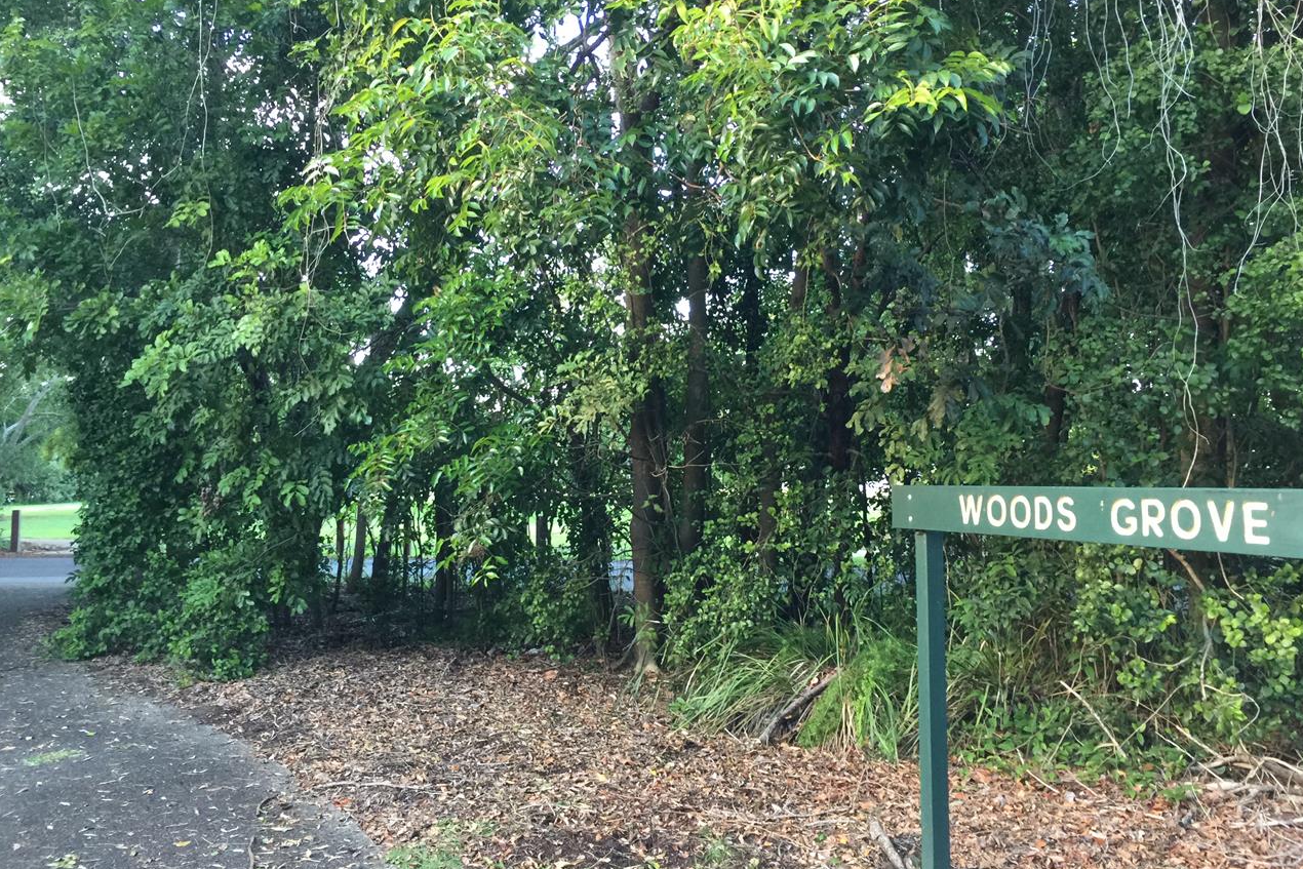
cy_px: 373
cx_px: 668
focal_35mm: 31
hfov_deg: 60.3
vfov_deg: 42.2
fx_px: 1122
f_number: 2.2
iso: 64
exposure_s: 1/17
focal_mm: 4.15
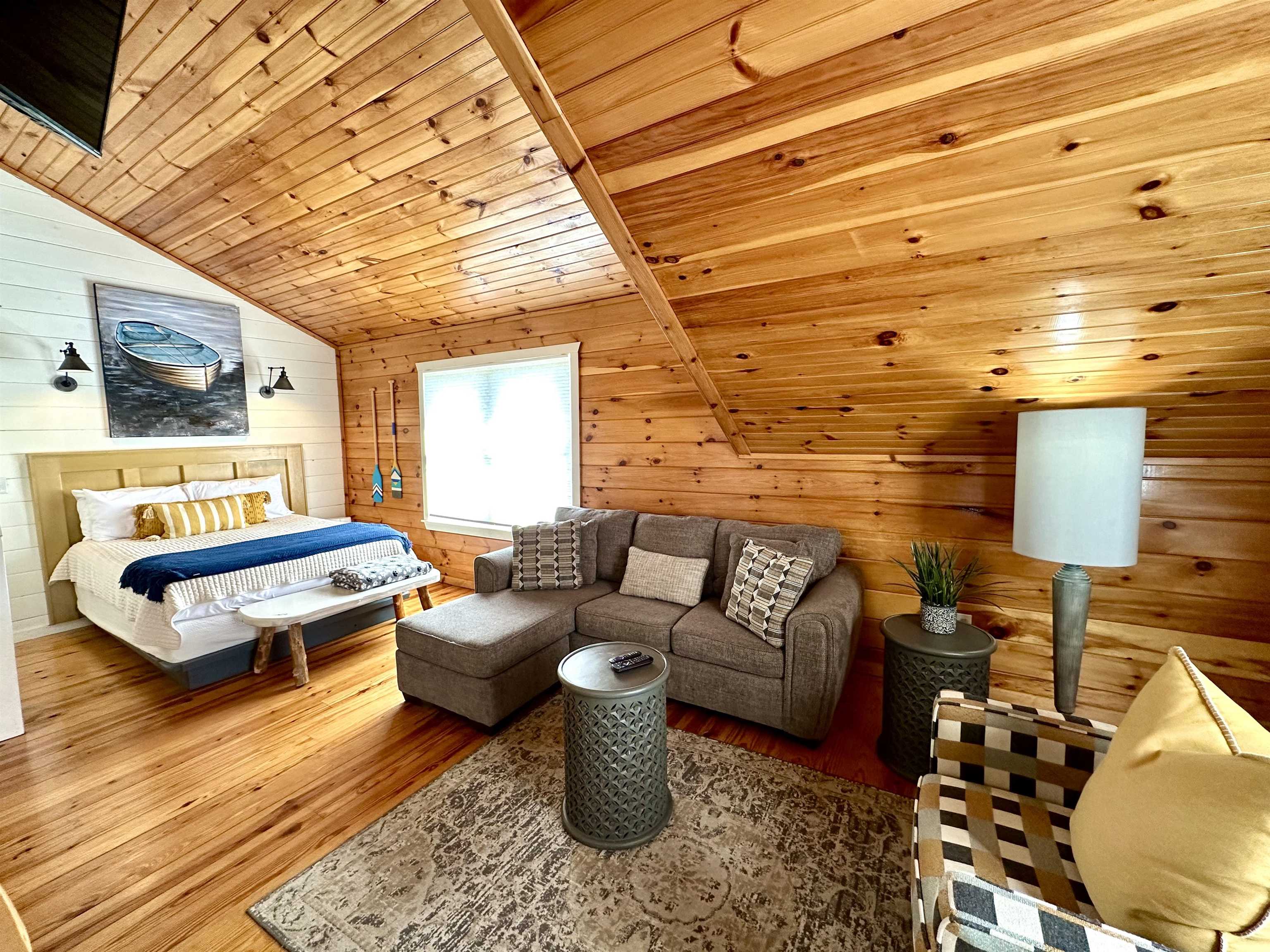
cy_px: 476
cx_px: 635
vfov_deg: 85.7
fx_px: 514
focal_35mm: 14
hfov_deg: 102.1
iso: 200
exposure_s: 1/120
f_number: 2.2
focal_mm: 2.22
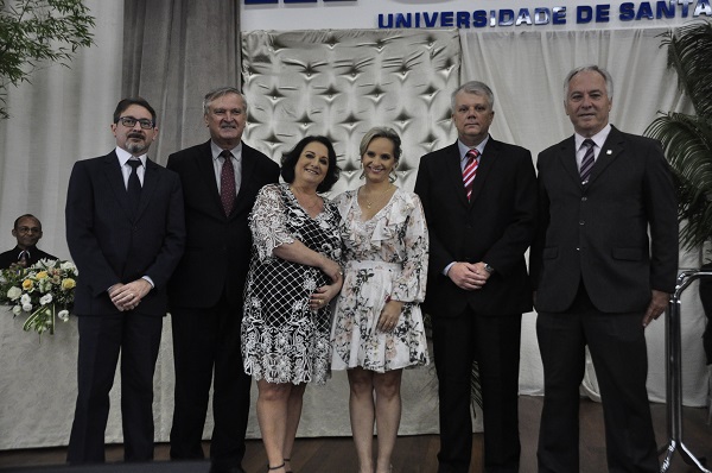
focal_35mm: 39
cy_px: 236
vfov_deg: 34.1
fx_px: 770
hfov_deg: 49.6
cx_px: 356
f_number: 3.8
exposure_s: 1/100
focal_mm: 26
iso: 1600
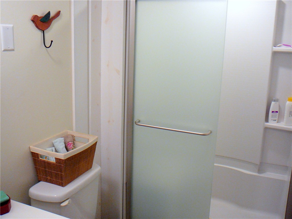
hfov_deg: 52.6
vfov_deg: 40.7
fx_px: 295
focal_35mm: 35
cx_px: 146
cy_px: 110
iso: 160
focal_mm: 5.2
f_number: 2.8
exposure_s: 1/30
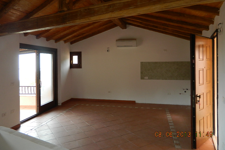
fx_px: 169
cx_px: 110
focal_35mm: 27
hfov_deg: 67.4
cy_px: 65
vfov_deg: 47.8
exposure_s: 1/30
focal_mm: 4.5
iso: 110
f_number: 3.1
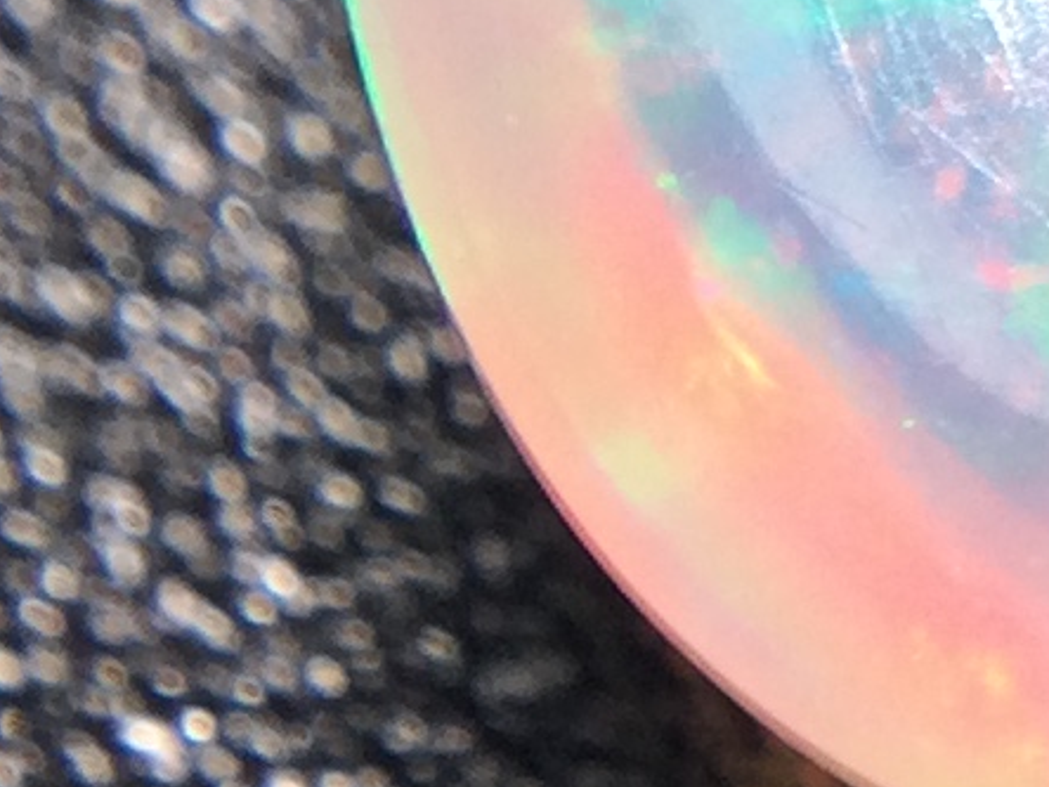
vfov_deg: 6.5
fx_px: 6909
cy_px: 889
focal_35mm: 228
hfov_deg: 8.6
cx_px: 1250
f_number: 2.4
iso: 25
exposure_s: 1/111
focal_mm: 3.3
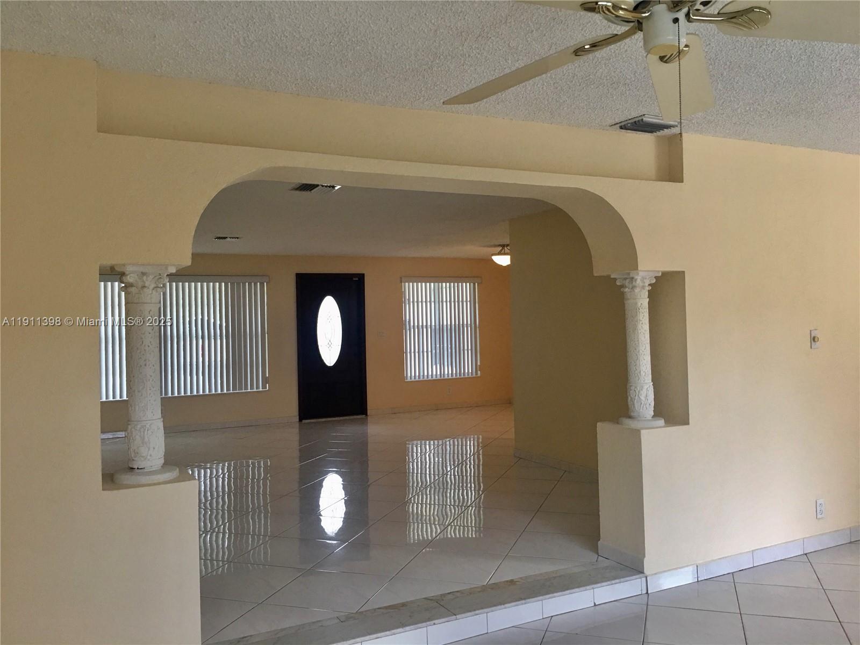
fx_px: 720
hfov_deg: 61.7
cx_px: 430
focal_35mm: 29
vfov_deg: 48.2
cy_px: 322
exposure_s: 1/30
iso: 40
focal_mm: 4.15
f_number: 2.2
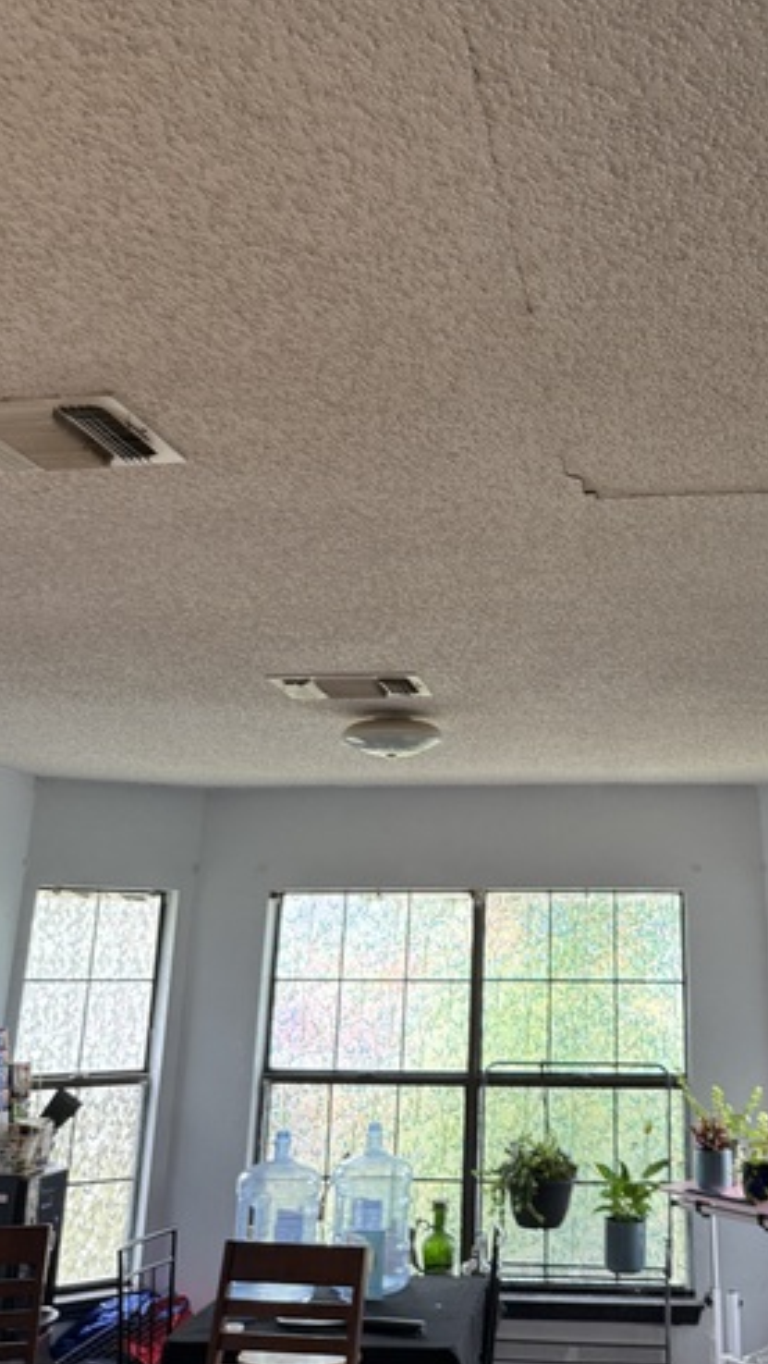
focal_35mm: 34
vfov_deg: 57.4
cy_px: 521
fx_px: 1230
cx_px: 568
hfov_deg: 34.0
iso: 200
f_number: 1.78
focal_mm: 6.76
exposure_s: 1/77
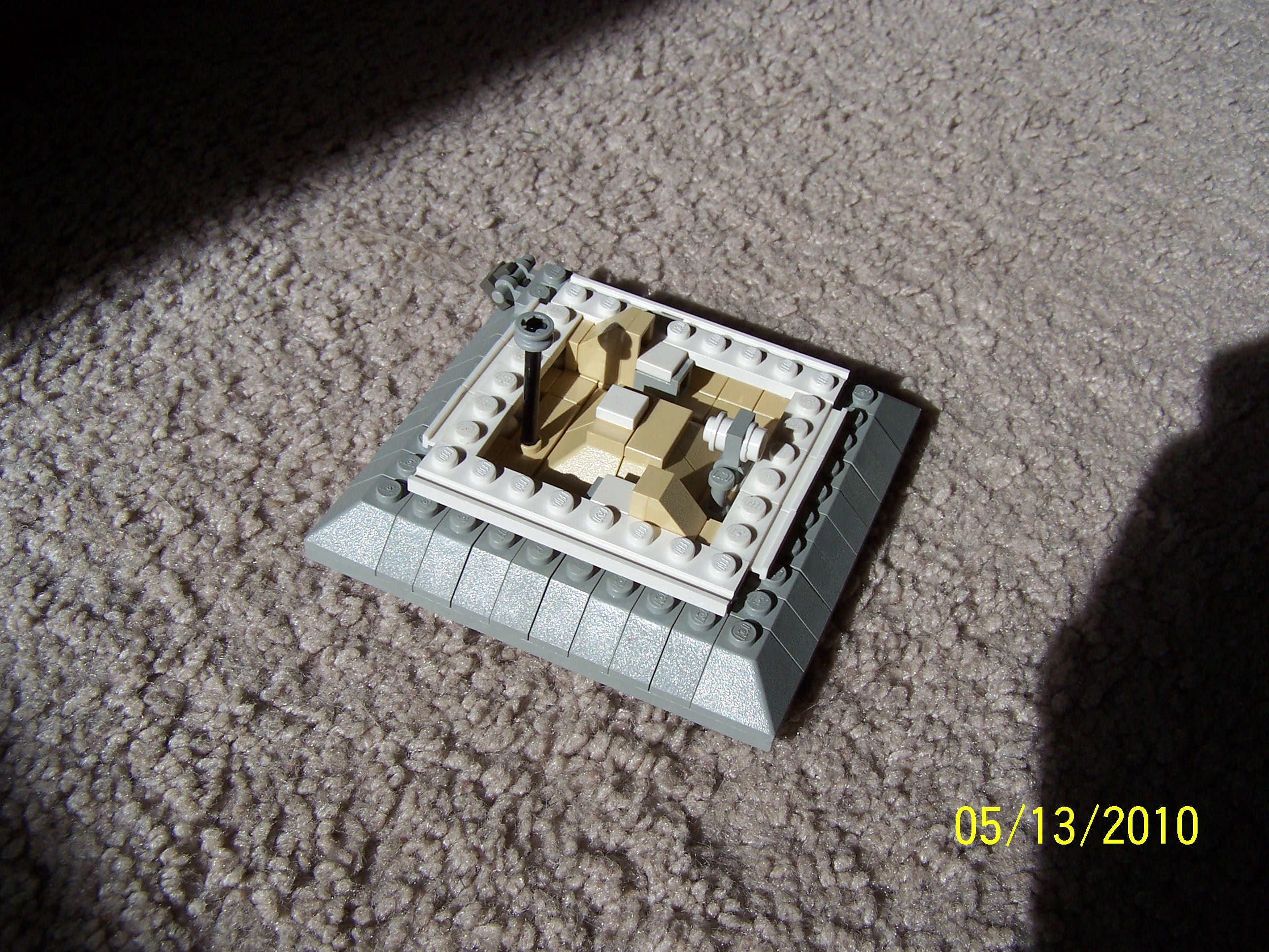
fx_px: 1393
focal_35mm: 38
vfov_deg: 37.7
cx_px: 634
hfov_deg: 49.0
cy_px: 476
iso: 80
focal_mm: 6.3
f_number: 4
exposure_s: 1/500
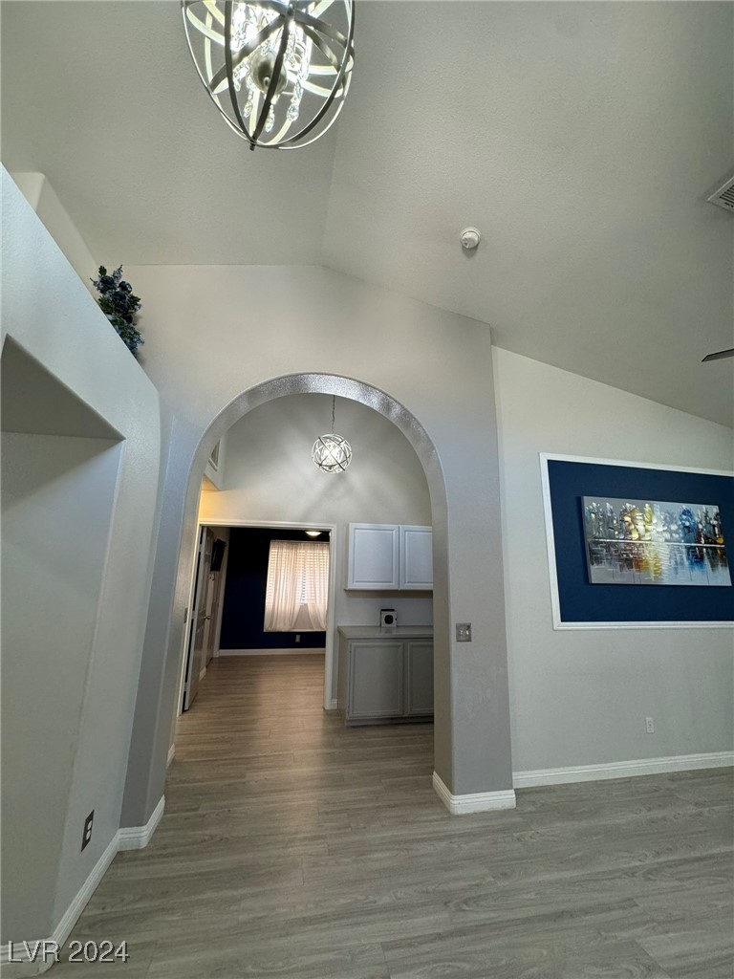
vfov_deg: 102.1
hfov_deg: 85.7
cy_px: 490
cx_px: 367
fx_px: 396
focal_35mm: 14
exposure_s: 1/120
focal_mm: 2.22
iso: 250
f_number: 2.2
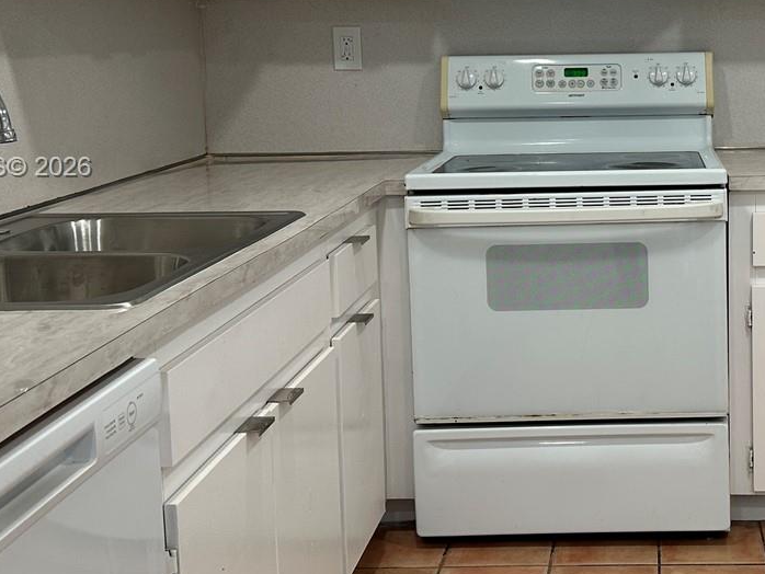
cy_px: 169
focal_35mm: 55
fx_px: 1216
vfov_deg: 26.3
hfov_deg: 33.8
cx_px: 627
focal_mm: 6.86
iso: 80
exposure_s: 1/120
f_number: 1.78
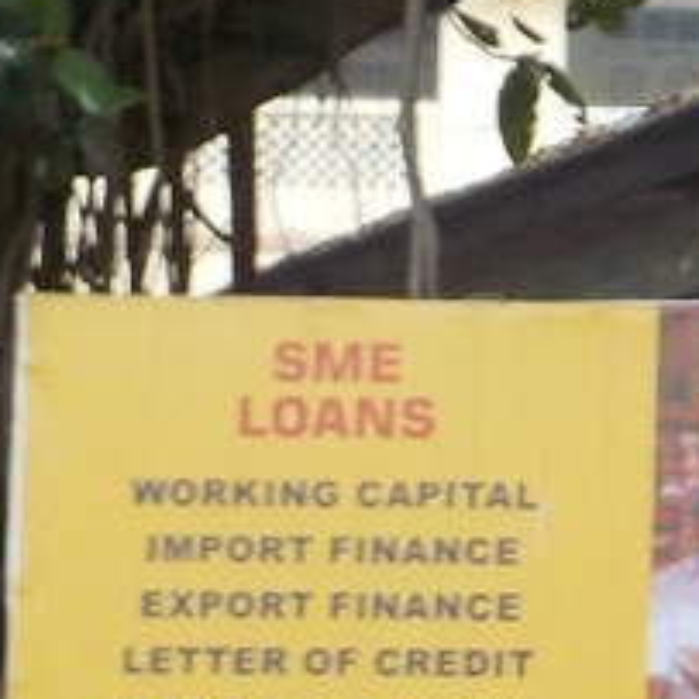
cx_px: 1574
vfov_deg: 8.2
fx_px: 4798
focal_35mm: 210
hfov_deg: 7.8
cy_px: 861
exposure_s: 1/30
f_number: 4.2
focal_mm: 6.4
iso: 160
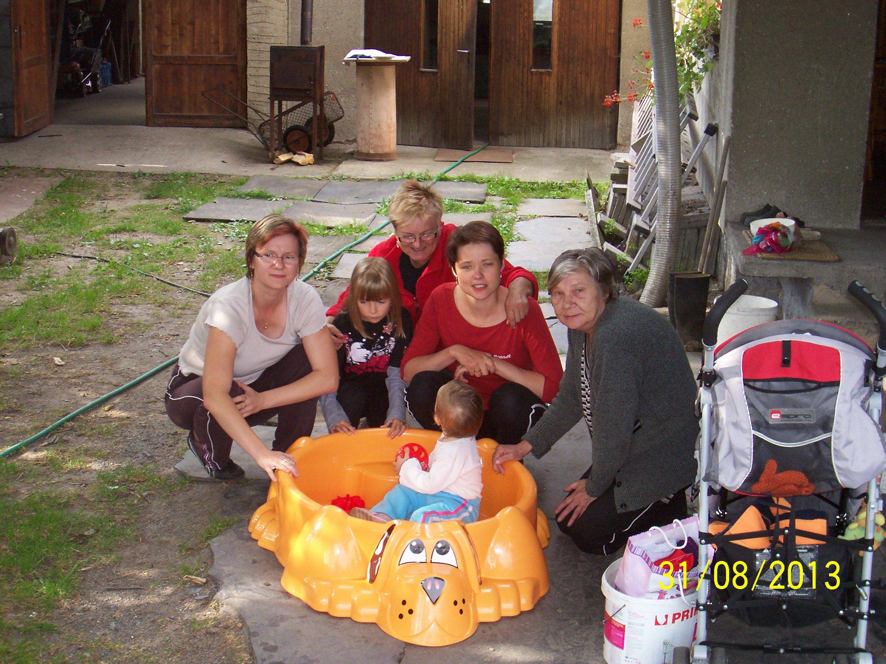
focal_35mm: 53
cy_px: 332
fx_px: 1357
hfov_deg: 36.2
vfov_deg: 27.5
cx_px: 443
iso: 140
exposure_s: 1/128
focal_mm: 8.7
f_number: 3.2
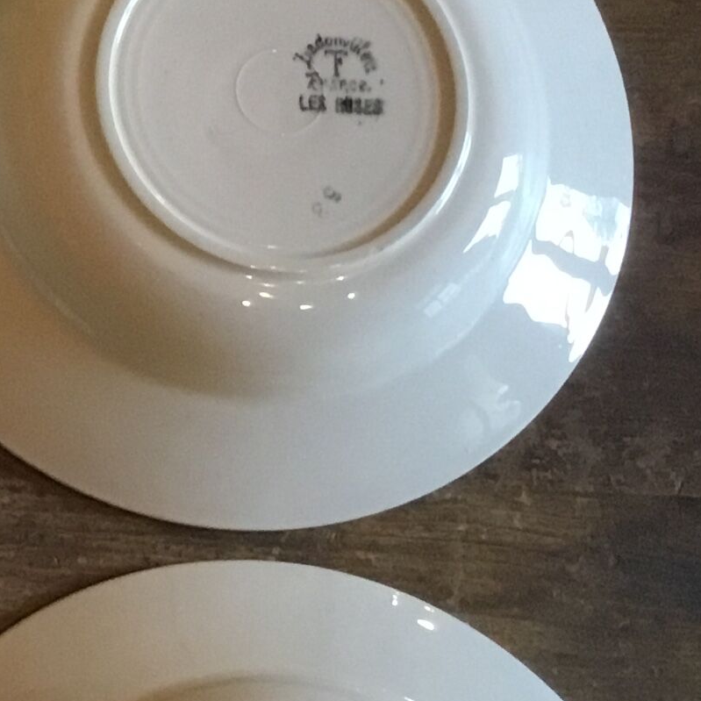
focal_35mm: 112
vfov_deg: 15.5
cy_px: 511
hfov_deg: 13.7
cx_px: -606
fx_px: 2566
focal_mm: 3.3
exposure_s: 1/33
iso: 160
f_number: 2.4
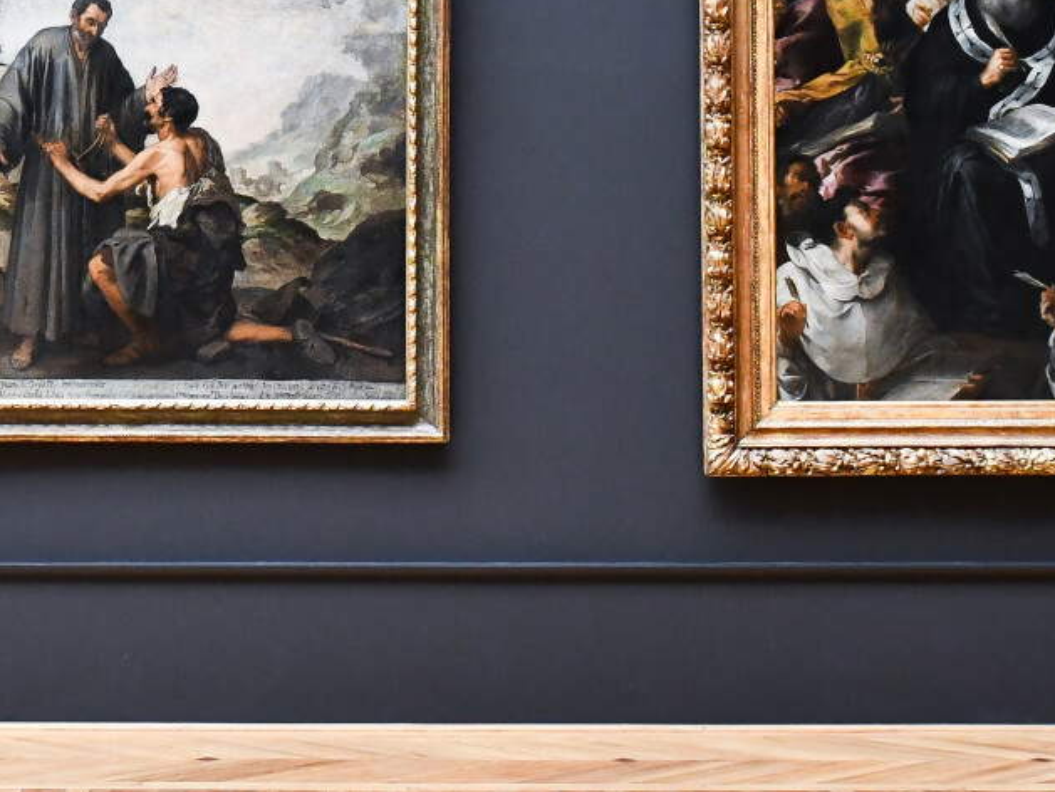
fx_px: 3353
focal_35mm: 110
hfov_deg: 17.8
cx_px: 236
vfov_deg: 13.4
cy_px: 149
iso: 2000
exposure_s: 1/125
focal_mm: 24
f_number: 2.8
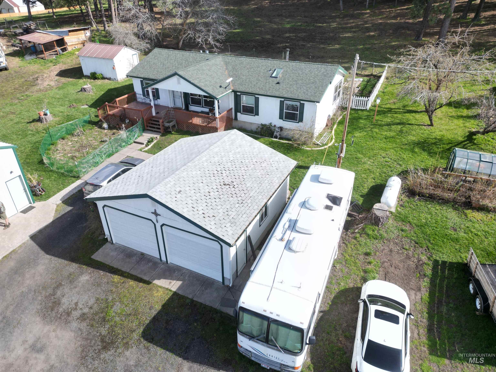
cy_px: 186
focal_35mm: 24
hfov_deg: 71.6
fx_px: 344
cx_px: 248
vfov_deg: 56.8
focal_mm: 6.72
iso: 130
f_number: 1.7
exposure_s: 1/2000
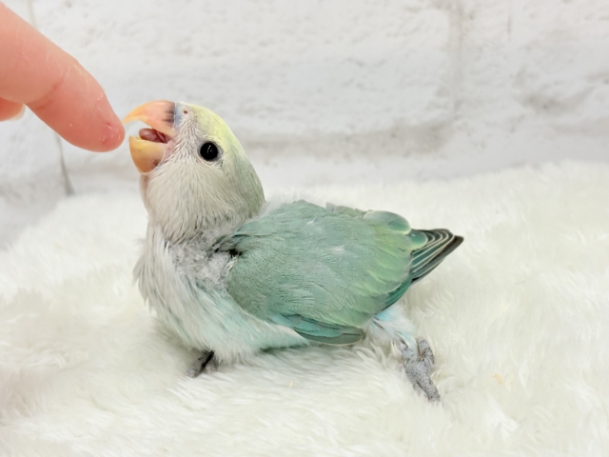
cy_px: 228
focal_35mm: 52
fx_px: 915
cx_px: 304
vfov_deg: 28.0
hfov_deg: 36.8
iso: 80
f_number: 1.6
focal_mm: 5.96
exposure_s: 1/100
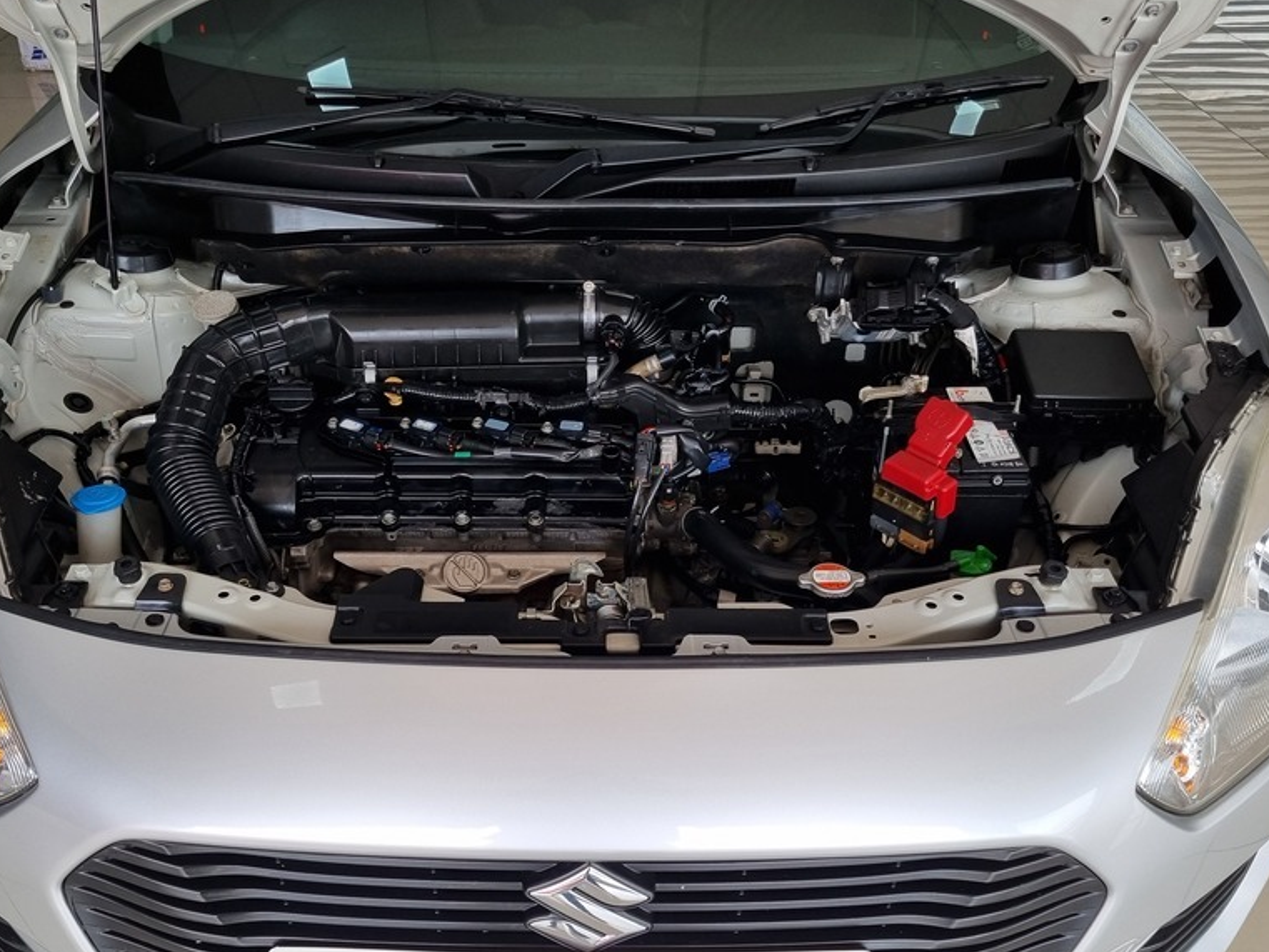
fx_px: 1283
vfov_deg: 40.6
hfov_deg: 52.6
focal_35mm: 35
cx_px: 595
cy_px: 564
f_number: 1.8
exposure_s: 1/289
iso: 50
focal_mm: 5.4
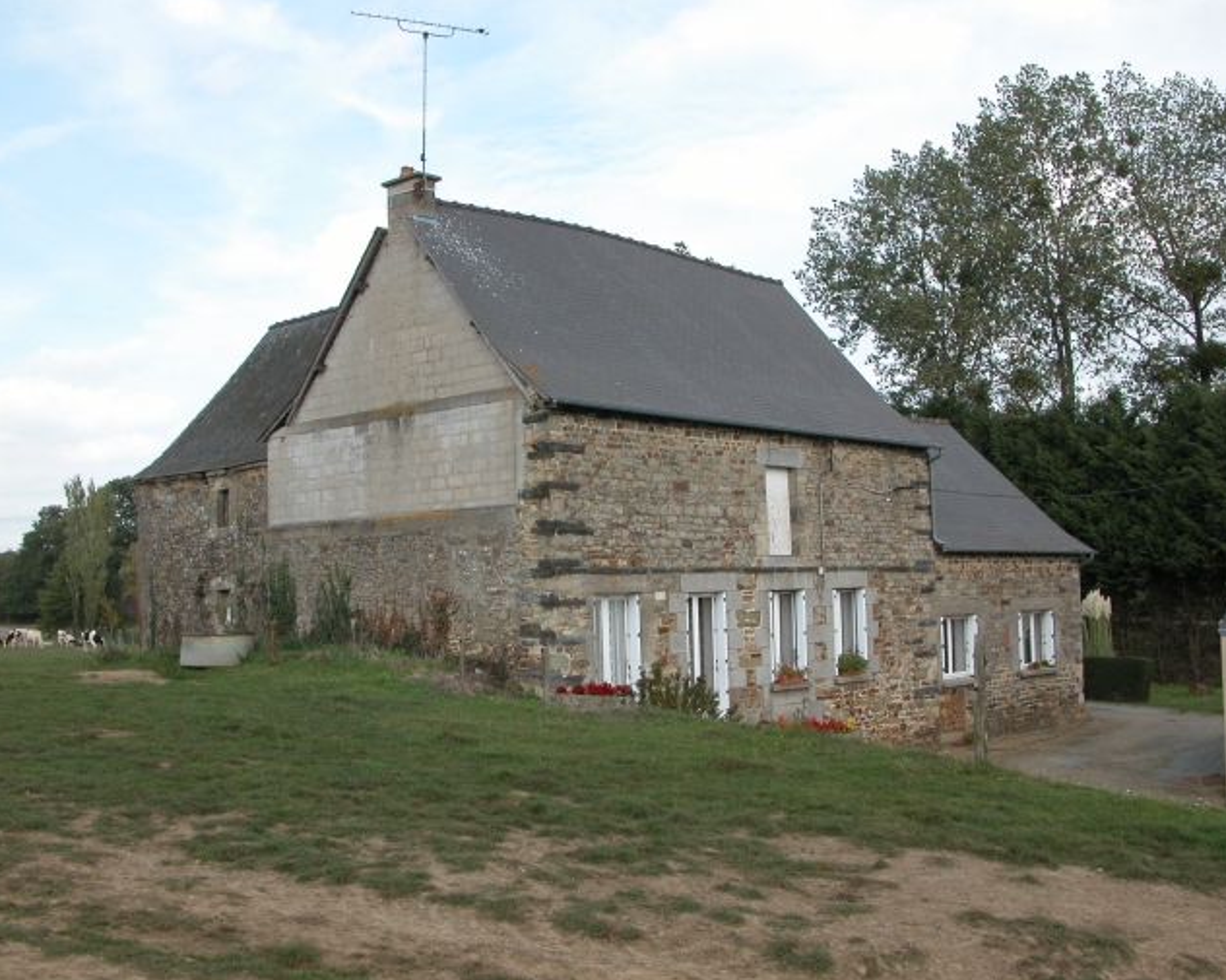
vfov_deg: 38.2
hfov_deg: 46.8
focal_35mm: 39
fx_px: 1414
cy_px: 489
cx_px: 578
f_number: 5.7
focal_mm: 9.5
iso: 100
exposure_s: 1/219
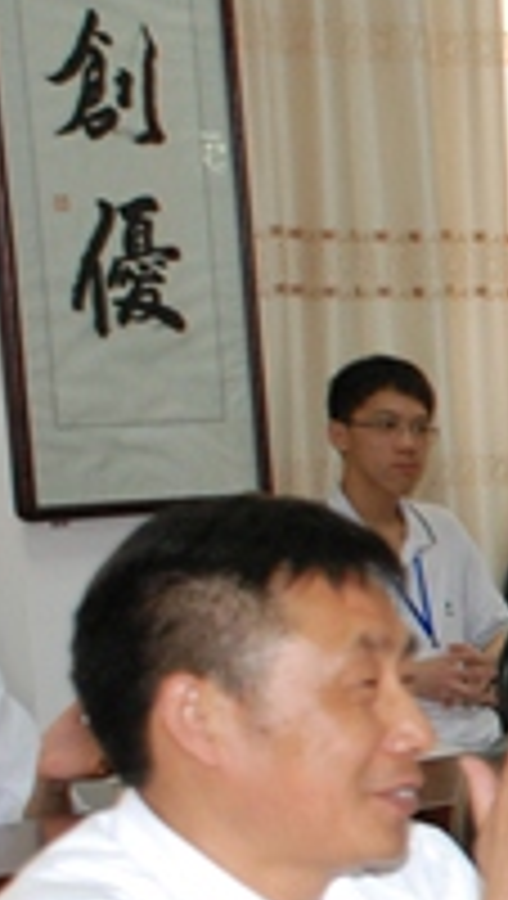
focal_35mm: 156
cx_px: 1412
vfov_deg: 13.7
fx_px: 3715
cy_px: 752
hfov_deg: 7.1
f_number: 4.2
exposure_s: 1/60
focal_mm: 31
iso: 640
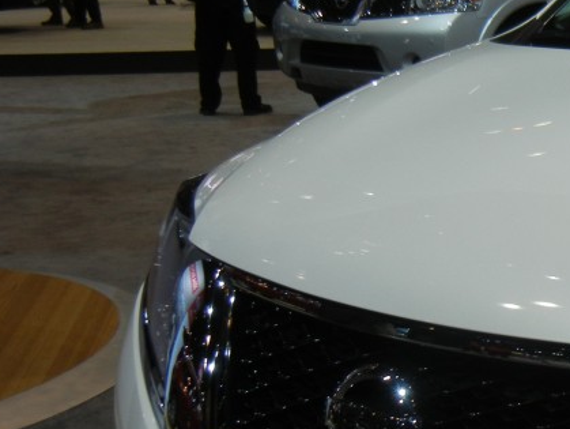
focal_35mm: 83
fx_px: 1368
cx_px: 588
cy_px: 290
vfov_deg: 17.8
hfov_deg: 22.5
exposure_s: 1/125
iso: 160
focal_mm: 6.2
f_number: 3.6
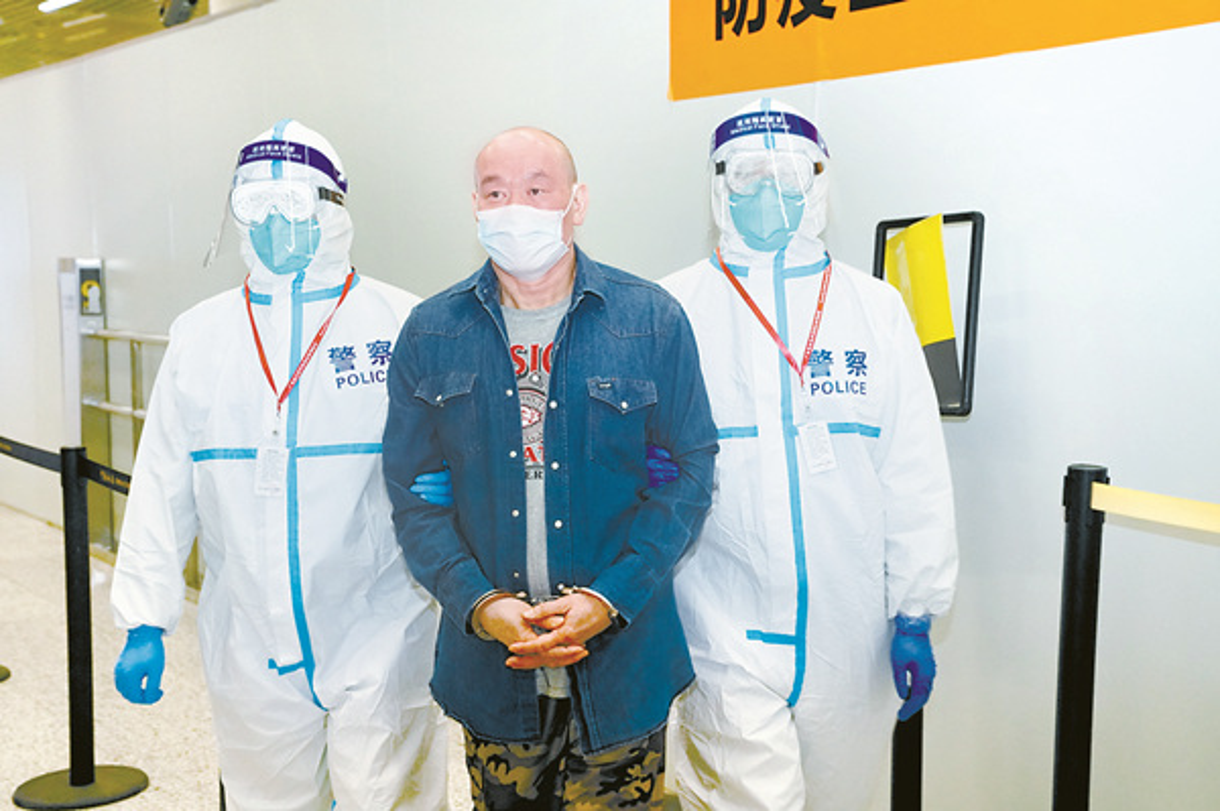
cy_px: 406
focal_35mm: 51
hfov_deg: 38.9
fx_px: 1727
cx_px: 610
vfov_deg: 26.4
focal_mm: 51
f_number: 5.6
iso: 8000
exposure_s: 1/125
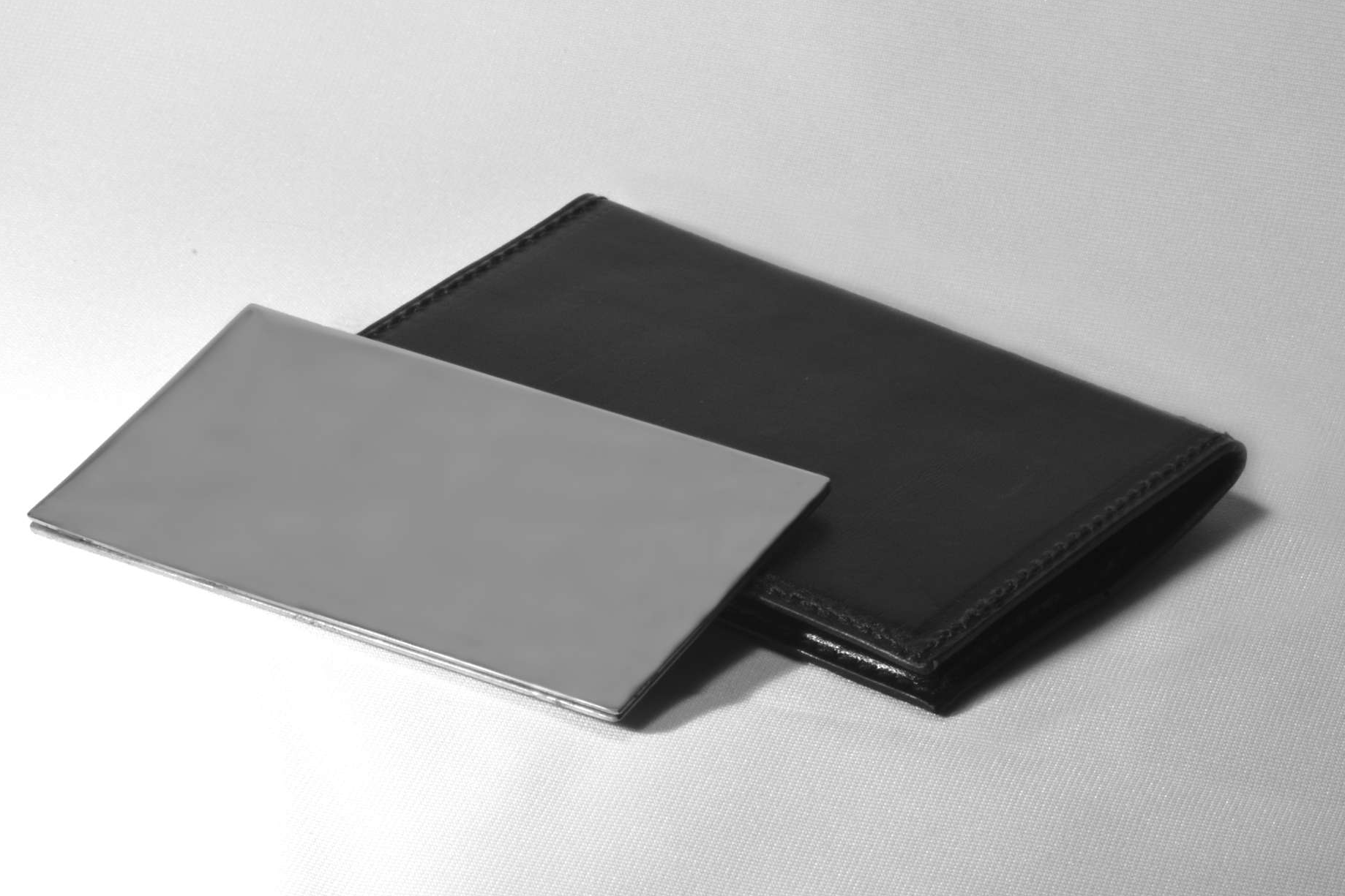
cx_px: 667
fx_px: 6146
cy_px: 447
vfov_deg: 8.3
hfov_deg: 12.5
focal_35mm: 165
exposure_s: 2
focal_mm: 105
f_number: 36
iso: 100
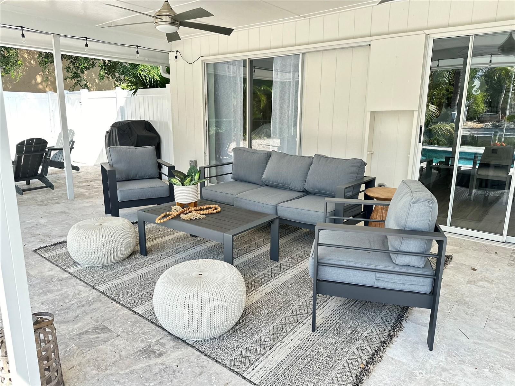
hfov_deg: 71.6
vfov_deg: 56.8
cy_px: 193
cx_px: 258
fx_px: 357
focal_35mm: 24
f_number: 1.78
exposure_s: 1/381
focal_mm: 6.86
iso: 80
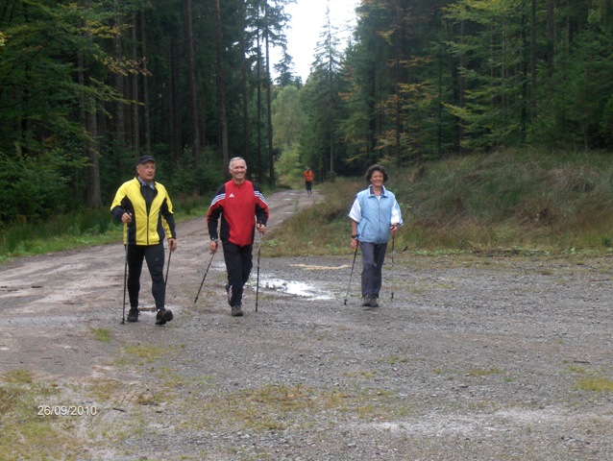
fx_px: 1862
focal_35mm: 105
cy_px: 230
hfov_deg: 18.7
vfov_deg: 14.1
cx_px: 306
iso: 200
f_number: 5
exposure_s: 1/235
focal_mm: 22.5
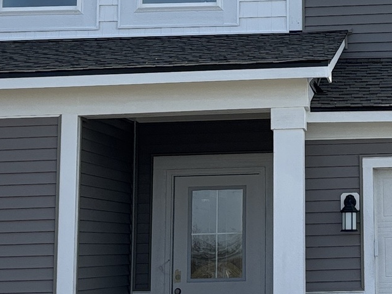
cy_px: -50
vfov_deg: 11.6
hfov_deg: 15.5
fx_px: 1415
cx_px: 399
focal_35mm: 125
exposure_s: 1/3021
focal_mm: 5.96
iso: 50
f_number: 1.6
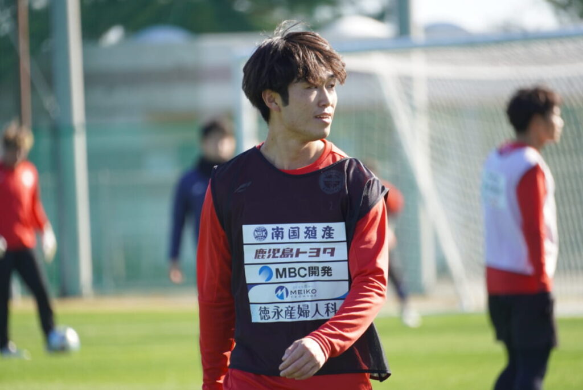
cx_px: 292
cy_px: 195
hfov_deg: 3.9
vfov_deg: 2.6
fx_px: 8507
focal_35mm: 525
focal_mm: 350
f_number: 6.3
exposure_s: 1/500
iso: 500
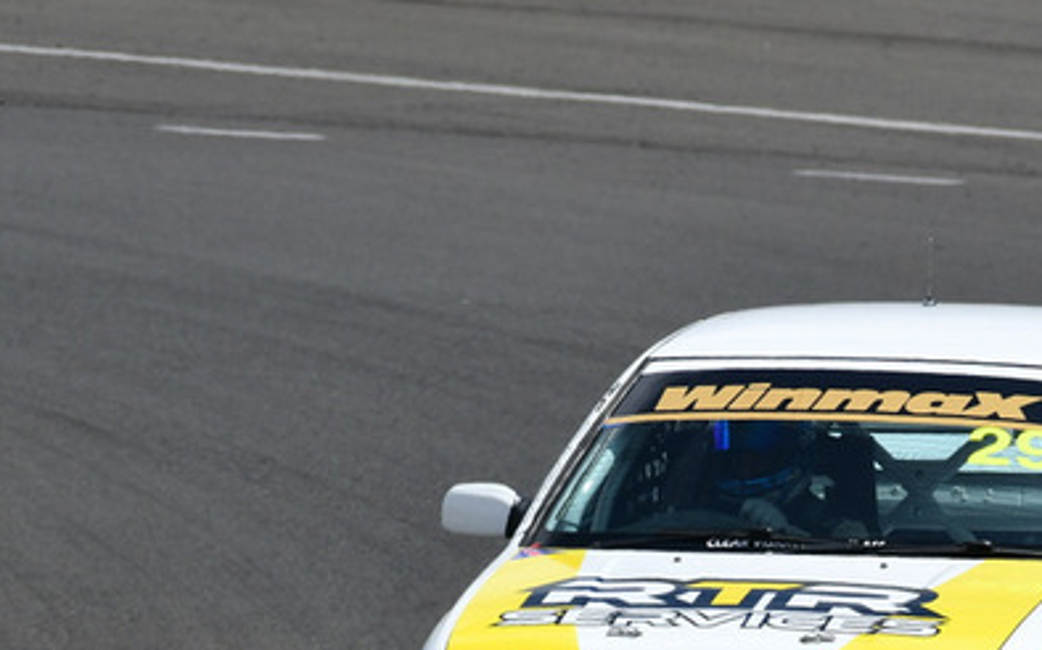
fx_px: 44061
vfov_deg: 0.8
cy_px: 444
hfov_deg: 1.4
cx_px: 793
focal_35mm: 1552
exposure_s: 1/640
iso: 200
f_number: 10
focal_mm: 500
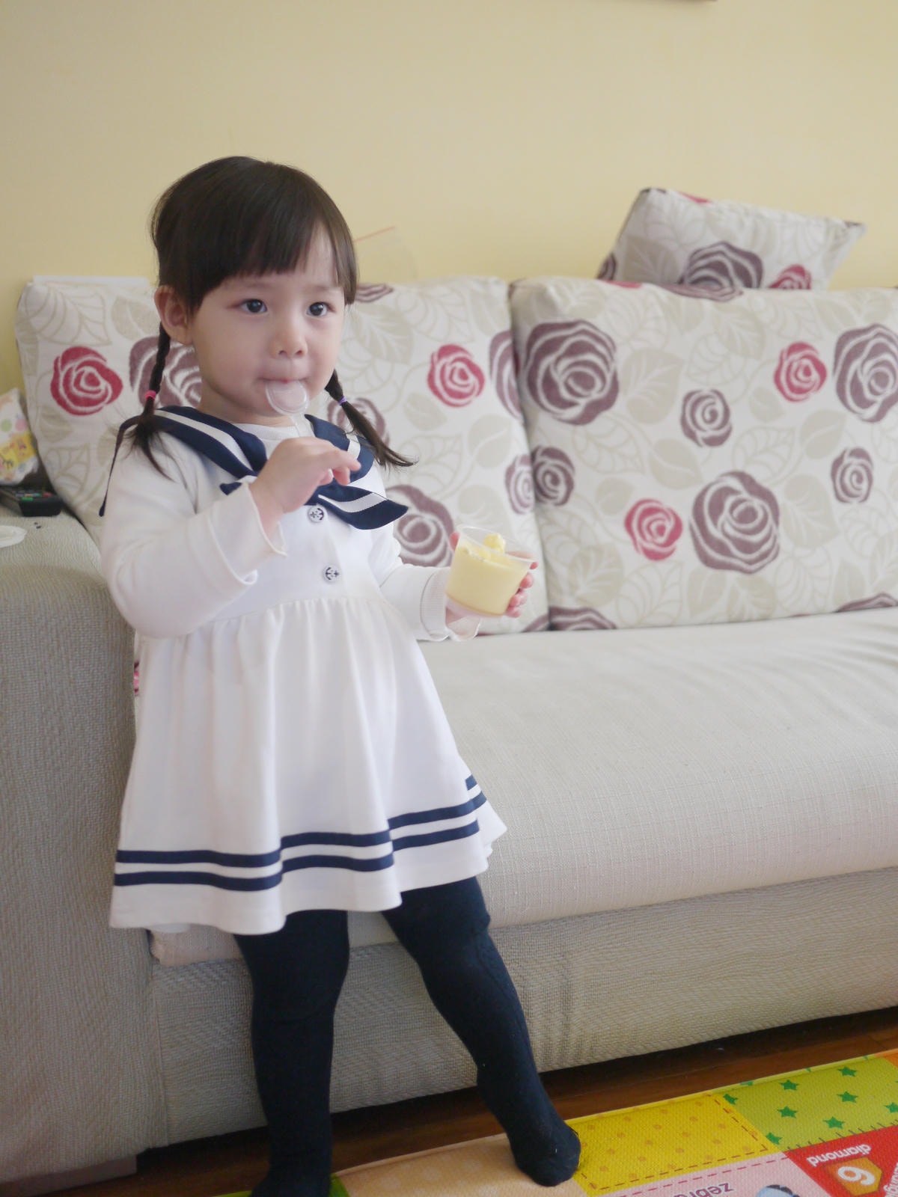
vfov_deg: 46.8
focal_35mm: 40
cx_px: 449
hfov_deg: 36.0
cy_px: 598
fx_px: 1384
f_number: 1.7
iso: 400
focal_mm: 20
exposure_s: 1/60
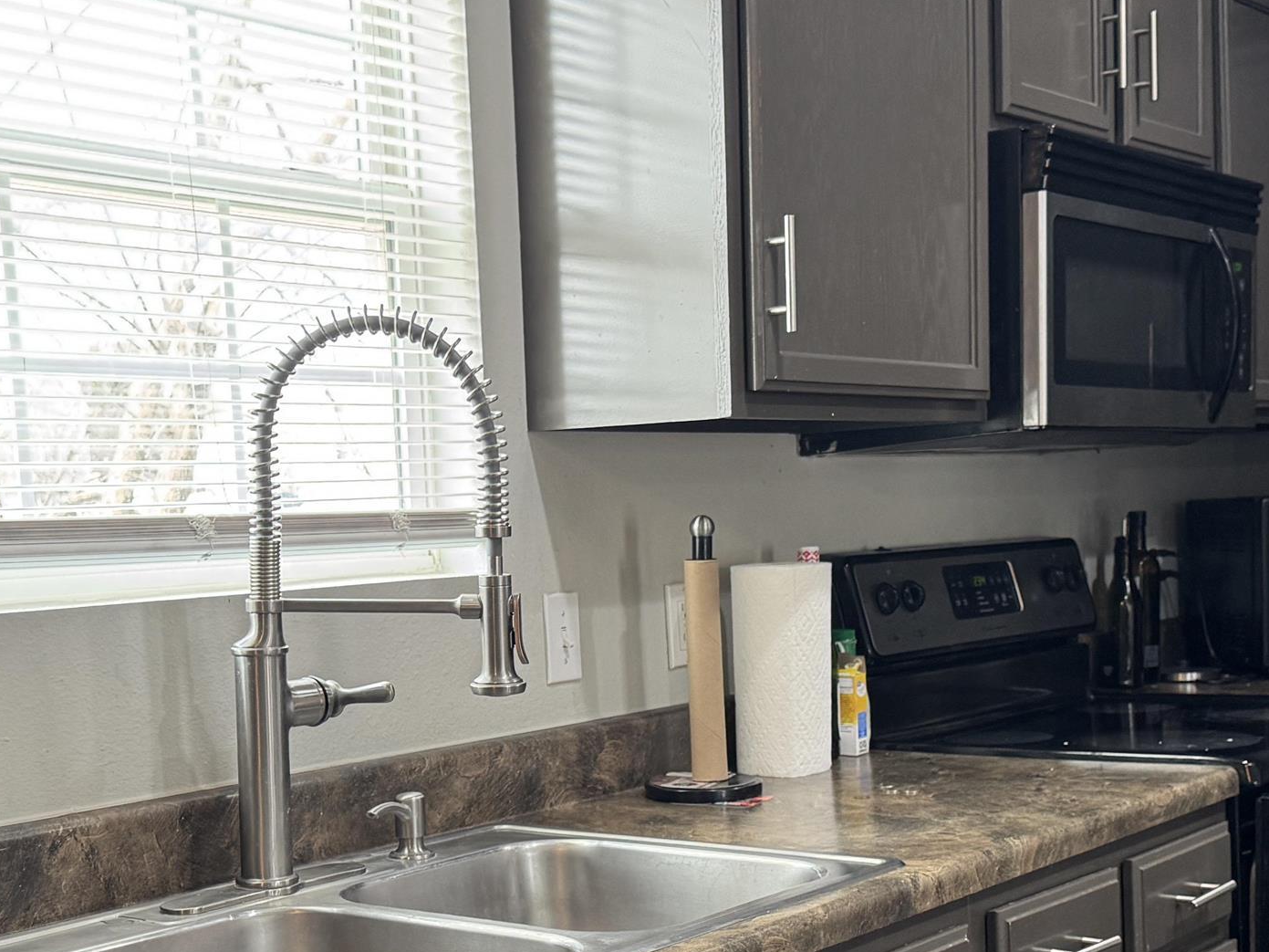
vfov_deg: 27.3
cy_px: 651
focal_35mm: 53
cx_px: 588
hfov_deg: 36.2
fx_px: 1943
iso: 200
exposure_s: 1/120
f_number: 1.78
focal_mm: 6.76
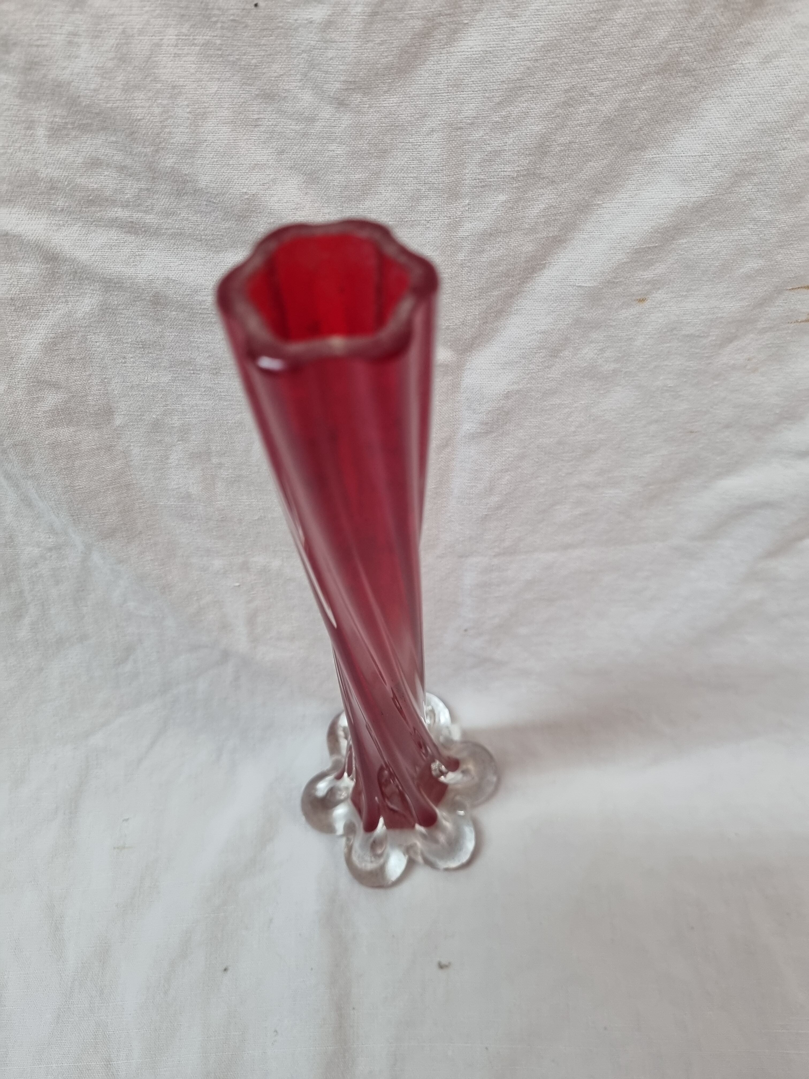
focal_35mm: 26
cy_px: 540
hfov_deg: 53.1
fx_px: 810
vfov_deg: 67.3
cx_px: 404
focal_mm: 5.4
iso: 250
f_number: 1.8
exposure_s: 1/100
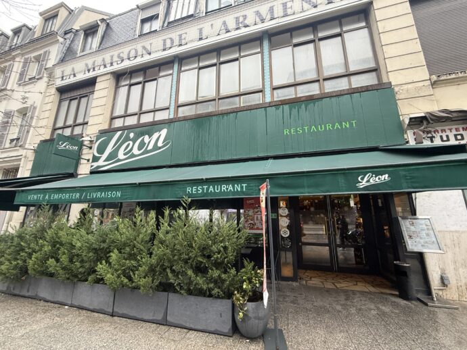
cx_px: 234
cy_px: 175
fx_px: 189
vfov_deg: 85.7
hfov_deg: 102.0
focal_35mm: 14
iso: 200
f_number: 2.2
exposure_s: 1/99
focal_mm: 2.22
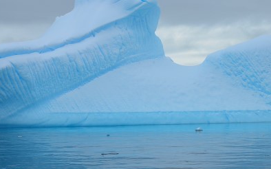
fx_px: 768
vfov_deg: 12.6
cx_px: 155
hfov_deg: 20.0
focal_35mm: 104
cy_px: 91
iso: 100
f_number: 8
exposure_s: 1/200
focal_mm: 42
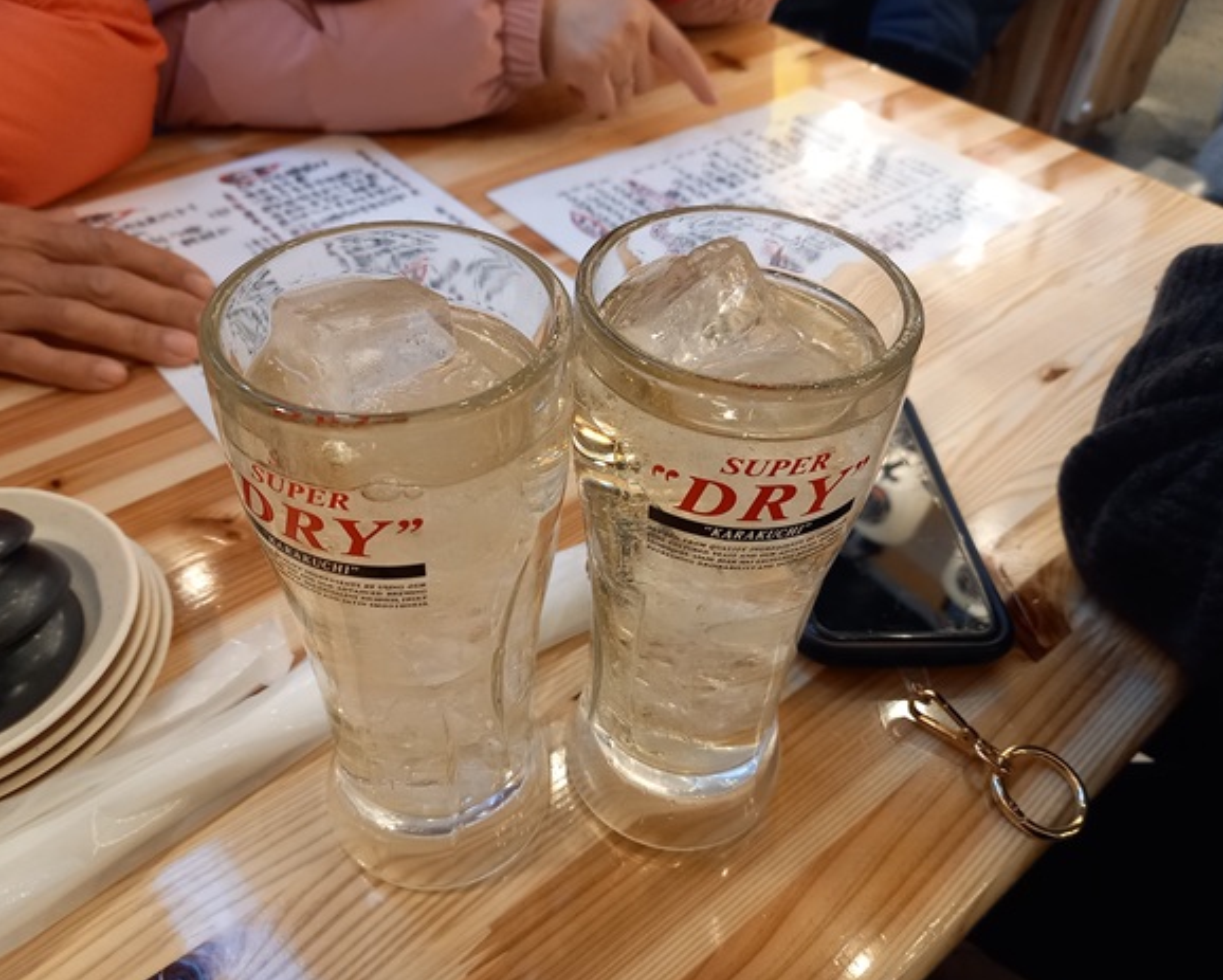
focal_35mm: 27
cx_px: 592
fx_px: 978
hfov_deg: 64.0
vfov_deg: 53.2
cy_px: 491
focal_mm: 4.65
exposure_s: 1/60
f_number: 1.8
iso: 320
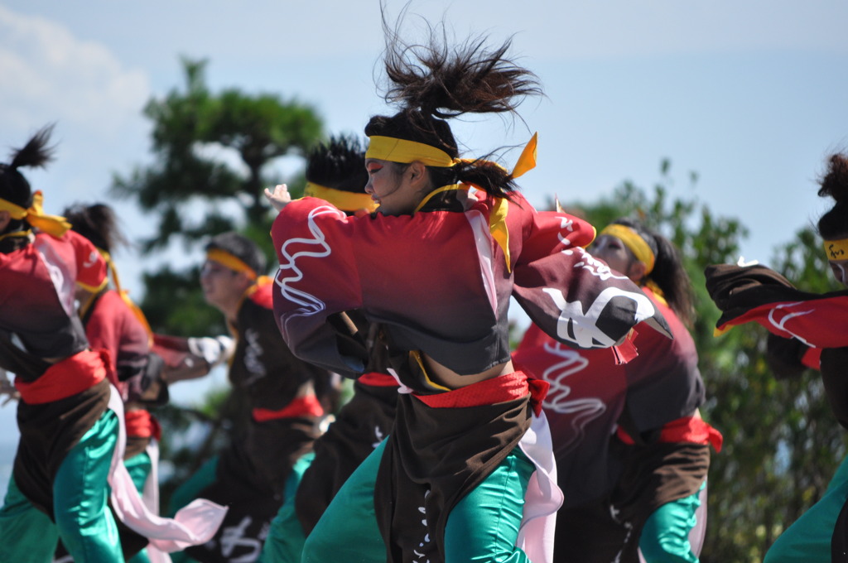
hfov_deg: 6.9
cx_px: 424
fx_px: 7058
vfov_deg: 4.6
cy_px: 282
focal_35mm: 300
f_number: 5.6
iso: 640
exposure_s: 1/2000
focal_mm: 200
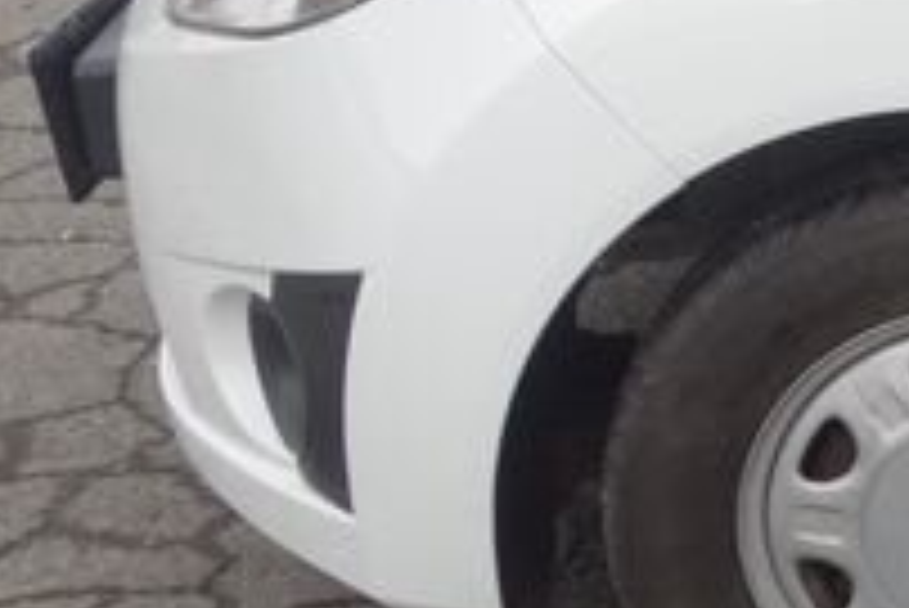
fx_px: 3588
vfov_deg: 9.6
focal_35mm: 142
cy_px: -43
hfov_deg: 11.8
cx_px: 2156
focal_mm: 10.4
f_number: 3.5
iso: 125
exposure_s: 1/100
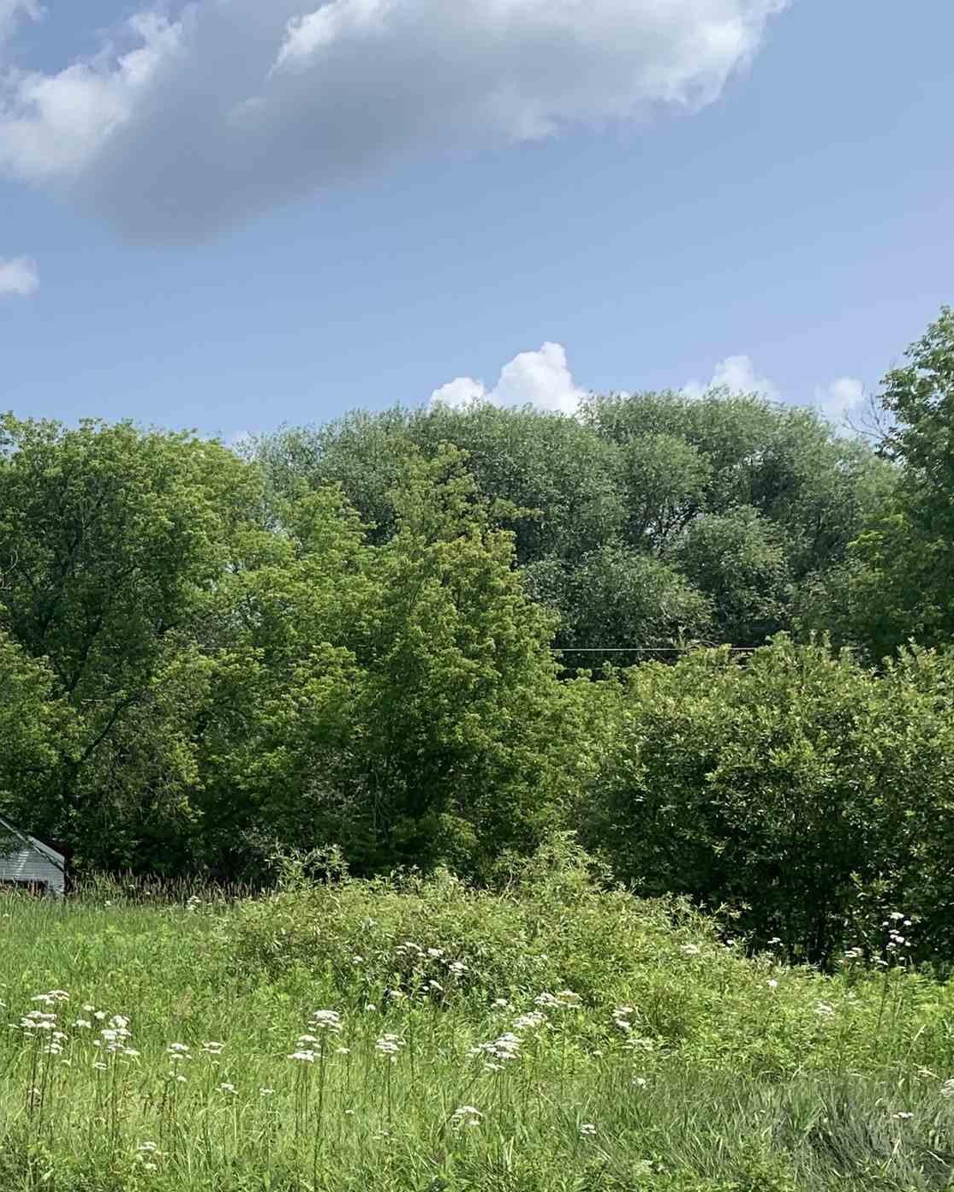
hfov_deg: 24.3
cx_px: -234
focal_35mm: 56
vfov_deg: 32.9
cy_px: 890
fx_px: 1976
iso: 25
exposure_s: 1/2364
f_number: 1.8
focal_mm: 4.25
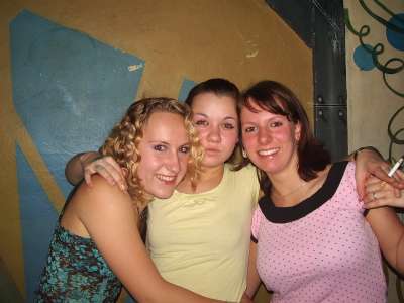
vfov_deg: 37.7
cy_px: 152
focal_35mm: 38
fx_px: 443
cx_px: 202
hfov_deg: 49.0
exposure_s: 1/40
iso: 100
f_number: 2.6
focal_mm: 5.8
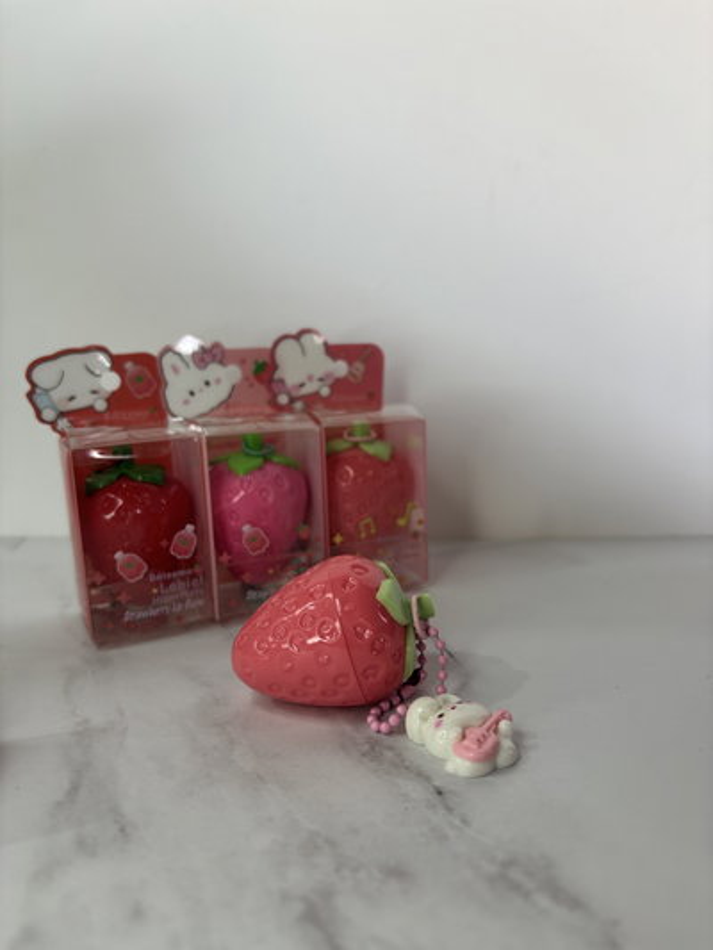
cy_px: 475
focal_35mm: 26
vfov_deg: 67.3
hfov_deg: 53.1
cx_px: 356
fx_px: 714
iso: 50
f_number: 1.6
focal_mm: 5.96
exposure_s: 1/121
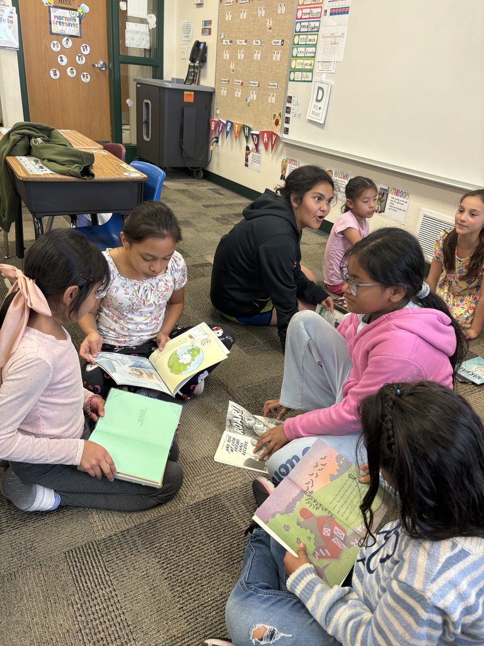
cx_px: 242
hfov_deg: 53.1
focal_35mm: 26
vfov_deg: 67.3
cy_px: 323
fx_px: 485
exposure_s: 1/60
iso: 100
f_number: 1.6
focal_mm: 5.96
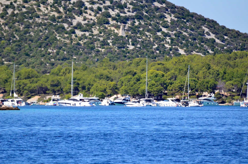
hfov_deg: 4.6
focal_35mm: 450
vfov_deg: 3.0
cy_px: 82
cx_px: 124
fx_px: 3093
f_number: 5.6
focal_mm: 300
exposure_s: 1/6400
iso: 2000
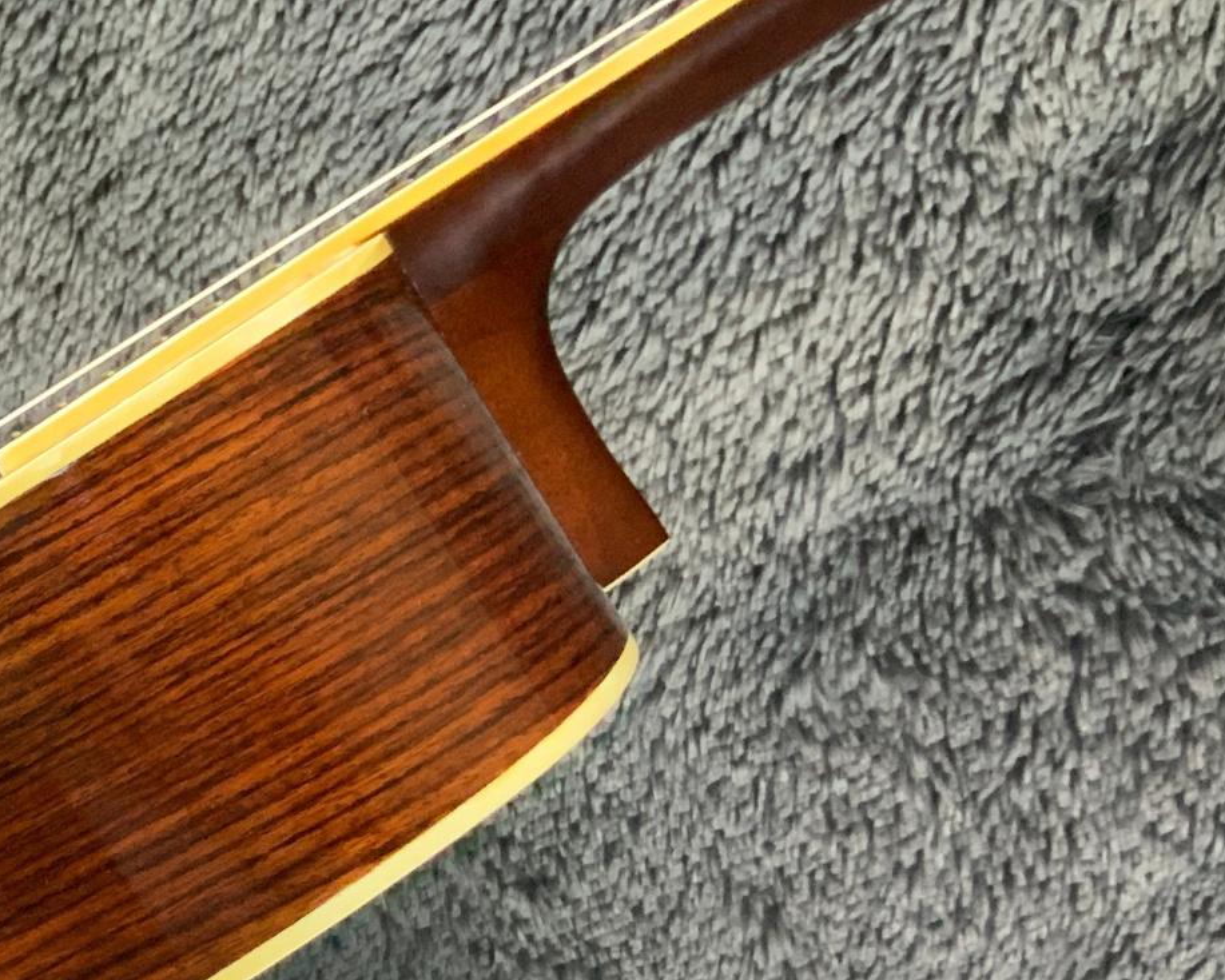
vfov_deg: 19.0
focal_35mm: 79
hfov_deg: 21.6
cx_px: -411
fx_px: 2865
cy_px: 917
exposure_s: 1/50
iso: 160
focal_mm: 3
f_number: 1.8
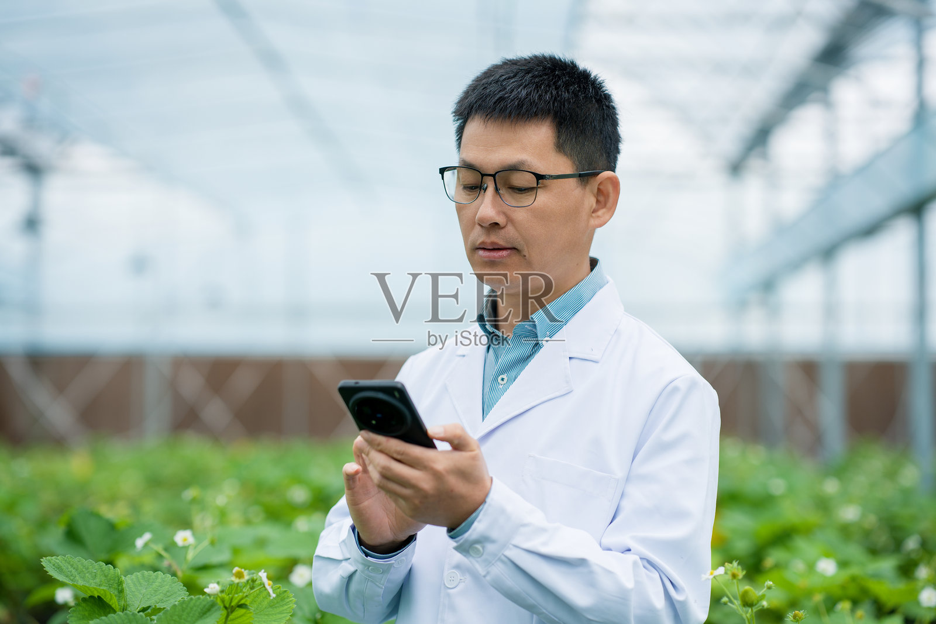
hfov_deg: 23.9
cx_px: 468
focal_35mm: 85
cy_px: 312
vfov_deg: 16.1
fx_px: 2210
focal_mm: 85
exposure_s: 1/60
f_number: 2
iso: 100
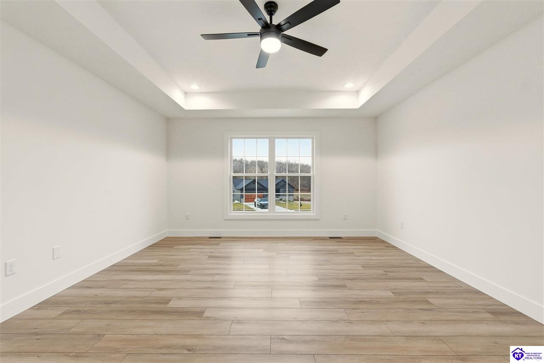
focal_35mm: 15
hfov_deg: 100.4
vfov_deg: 77.3
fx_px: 227
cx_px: 272
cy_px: 182
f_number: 9
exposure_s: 1/400
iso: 400
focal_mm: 10
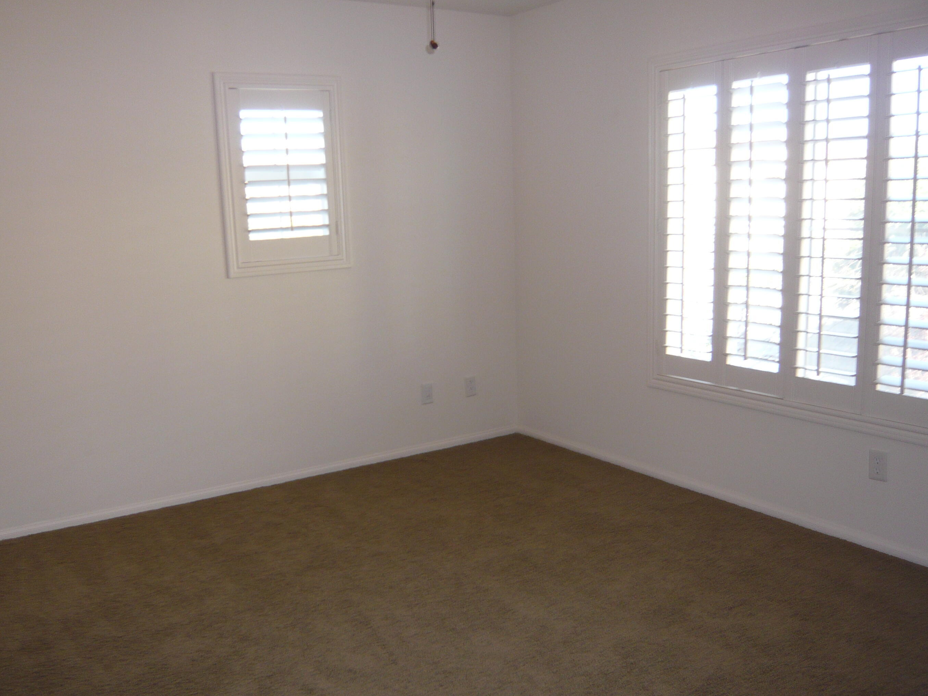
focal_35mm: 31
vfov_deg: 45.4
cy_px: 358
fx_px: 831
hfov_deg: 58.3
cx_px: 426
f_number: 2.8
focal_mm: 4.6
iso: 100
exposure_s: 1/30
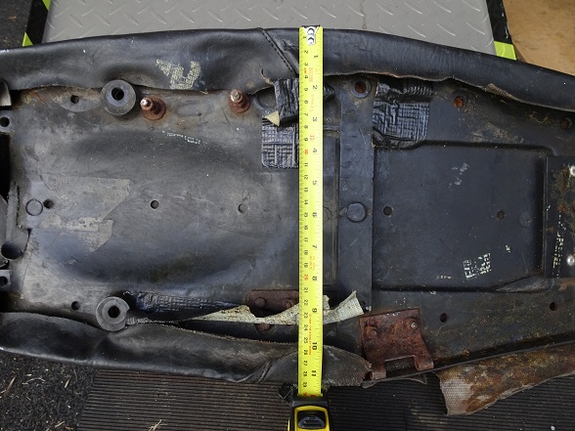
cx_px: 288
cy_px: 216
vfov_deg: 56.8
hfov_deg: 71.6
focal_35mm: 24
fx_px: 399
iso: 125
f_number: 3.5
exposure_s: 1/30
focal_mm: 4.1
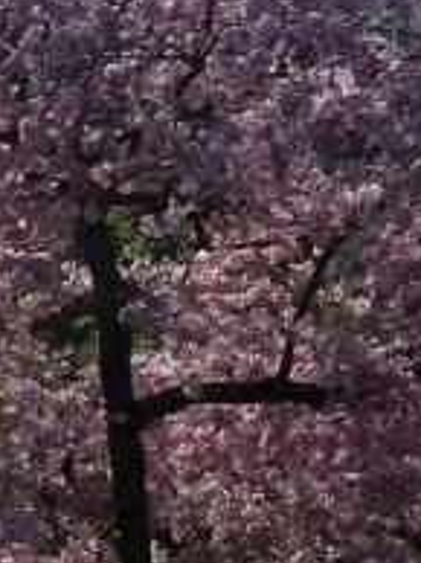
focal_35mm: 222
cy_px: -203
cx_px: 1106
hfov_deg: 6.3
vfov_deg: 8.8
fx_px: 3608
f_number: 4.5
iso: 160
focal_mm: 7.6
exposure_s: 1/1300
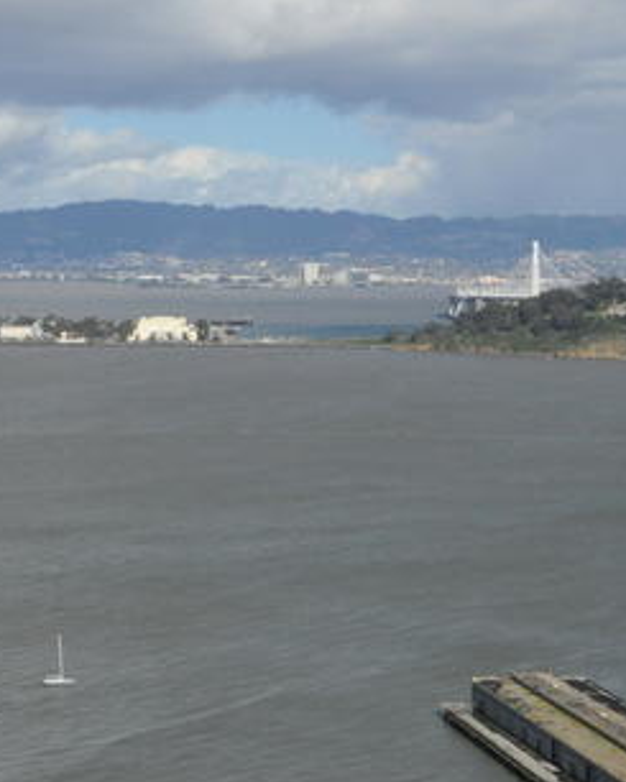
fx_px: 2176
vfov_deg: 20.3
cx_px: 105
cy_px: 249
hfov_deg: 16.2
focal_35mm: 94
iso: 1600
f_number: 20
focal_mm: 32
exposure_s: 1/1600
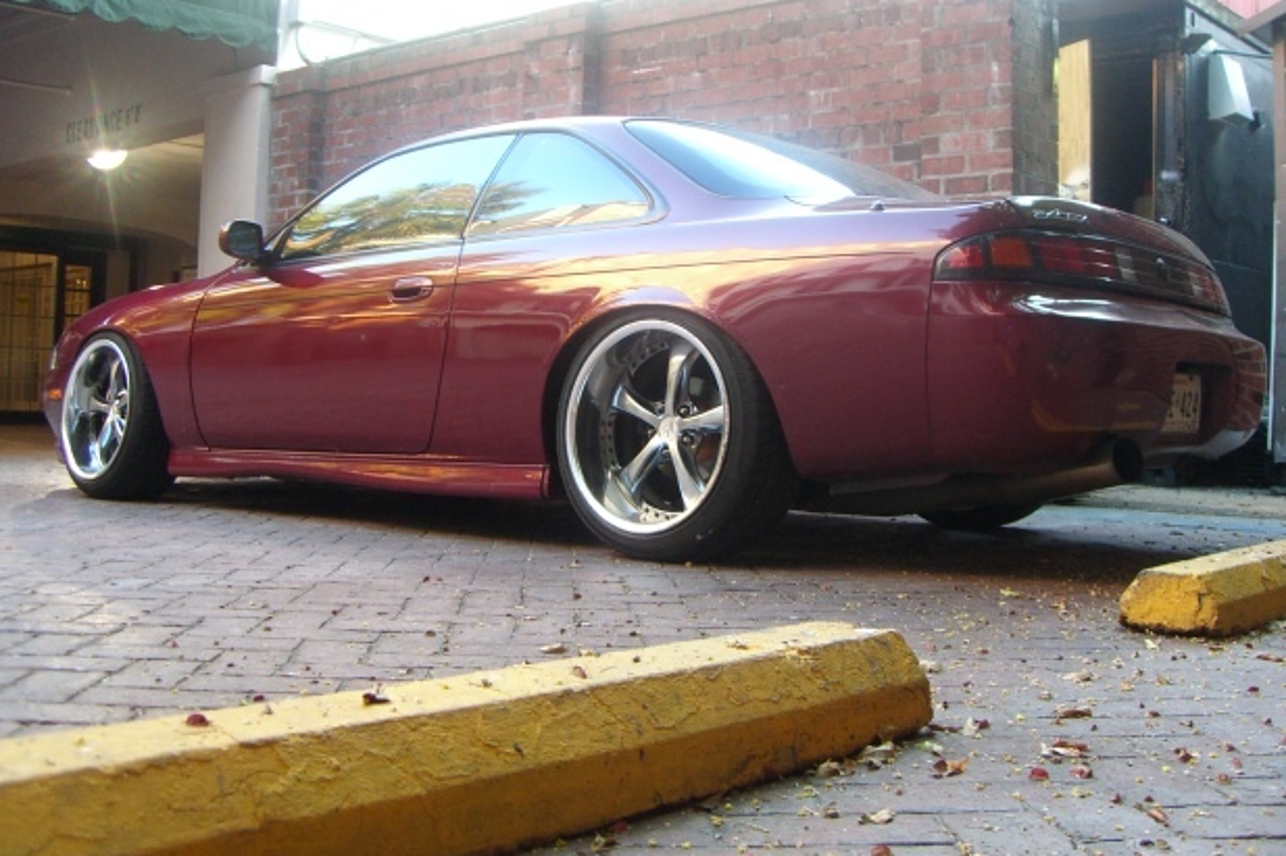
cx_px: 648
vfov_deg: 32.6
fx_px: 1464
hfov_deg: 47.4
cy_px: 367
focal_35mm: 41
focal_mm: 6.2
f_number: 2.7
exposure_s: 1/15
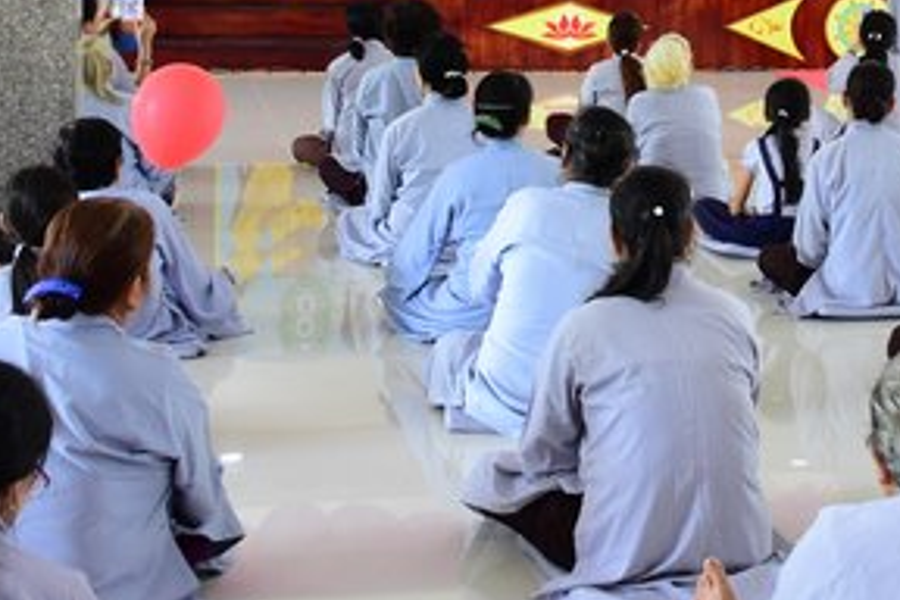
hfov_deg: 22.6
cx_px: 788
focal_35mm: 88
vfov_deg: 15.2
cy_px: -12
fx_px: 2200
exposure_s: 1/60
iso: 800
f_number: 3.8
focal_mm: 26
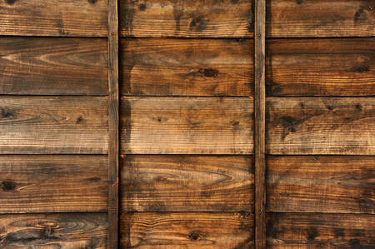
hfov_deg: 41.2
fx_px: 499
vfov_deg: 28.0
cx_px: 188
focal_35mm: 48
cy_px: 124
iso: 400
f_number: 5
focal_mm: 48
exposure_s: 1/125
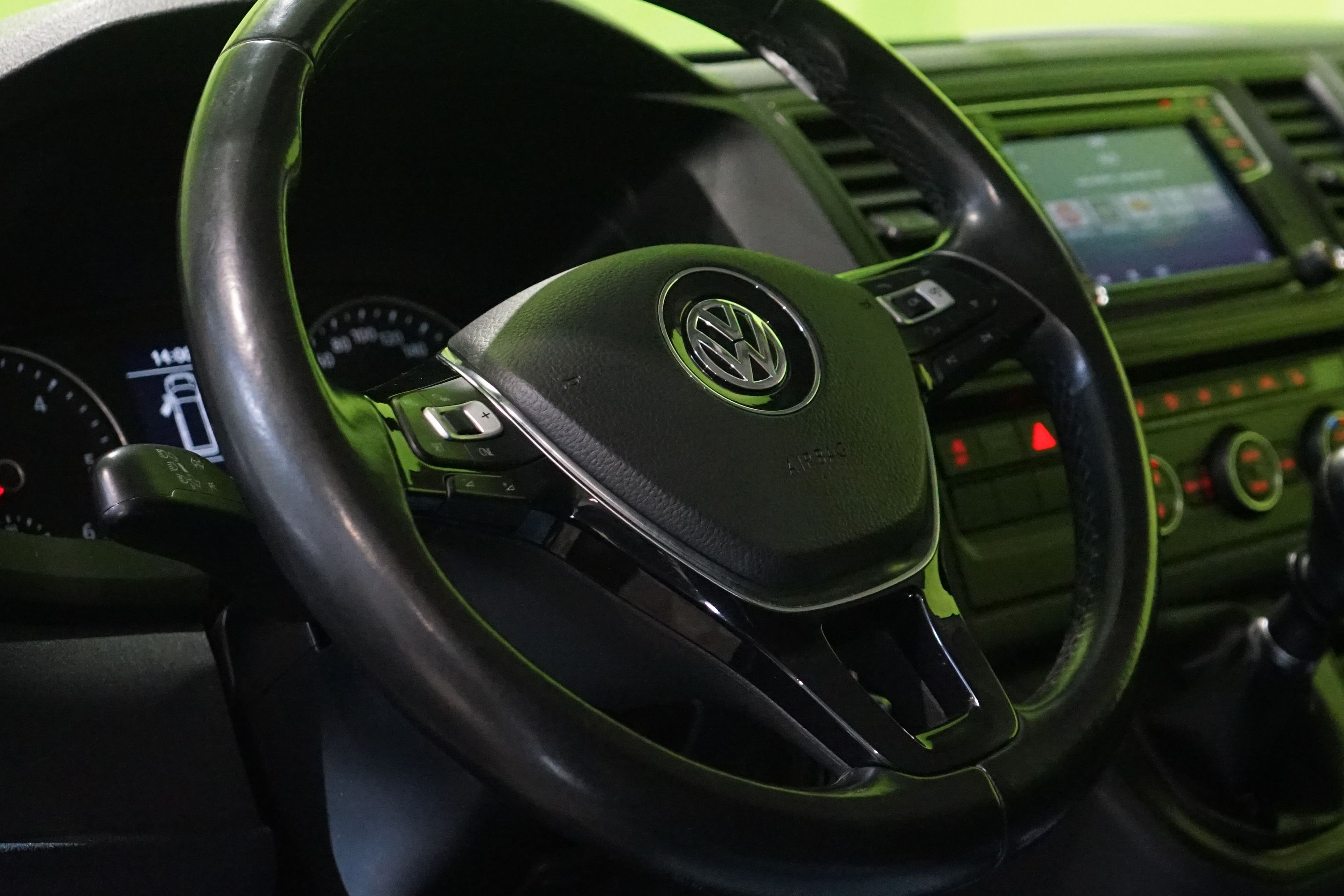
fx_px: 2800
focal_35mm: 75
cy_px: 299
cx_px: 694
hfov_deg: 27.0
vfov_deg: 18.1
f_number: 4.5
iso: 6400
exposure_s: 1/100
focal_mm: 48
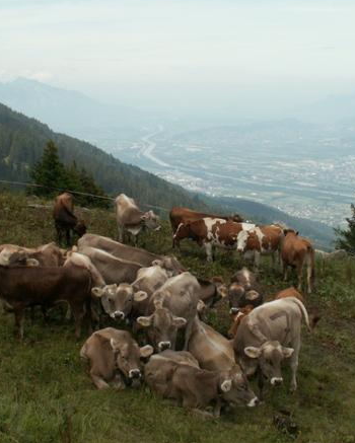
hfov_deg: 30.3
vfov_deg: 37.3
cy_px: 204
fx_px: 656
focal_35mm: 50
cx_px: 189
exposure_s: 1/160
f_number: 6.3
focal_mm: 5.86
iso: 50
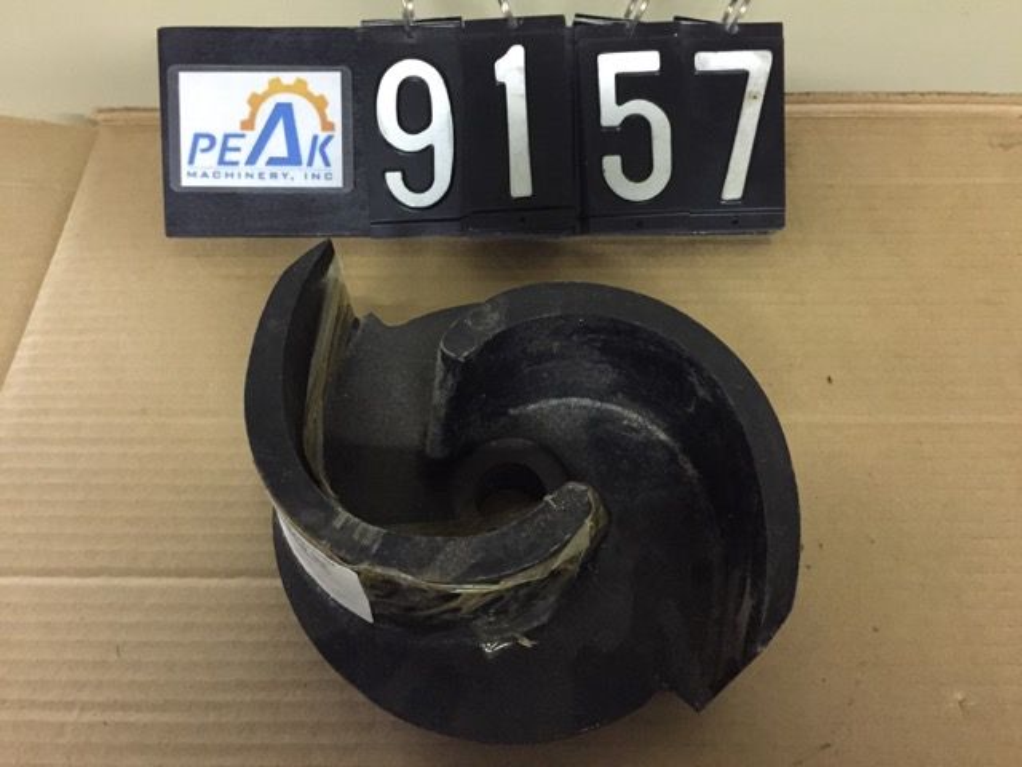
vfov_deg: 48.2
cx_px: 511
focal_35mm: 29
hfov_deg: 61.7
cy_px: 384
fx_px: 856
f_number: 2.2
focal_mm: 4.15
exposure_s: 1/15
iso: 400
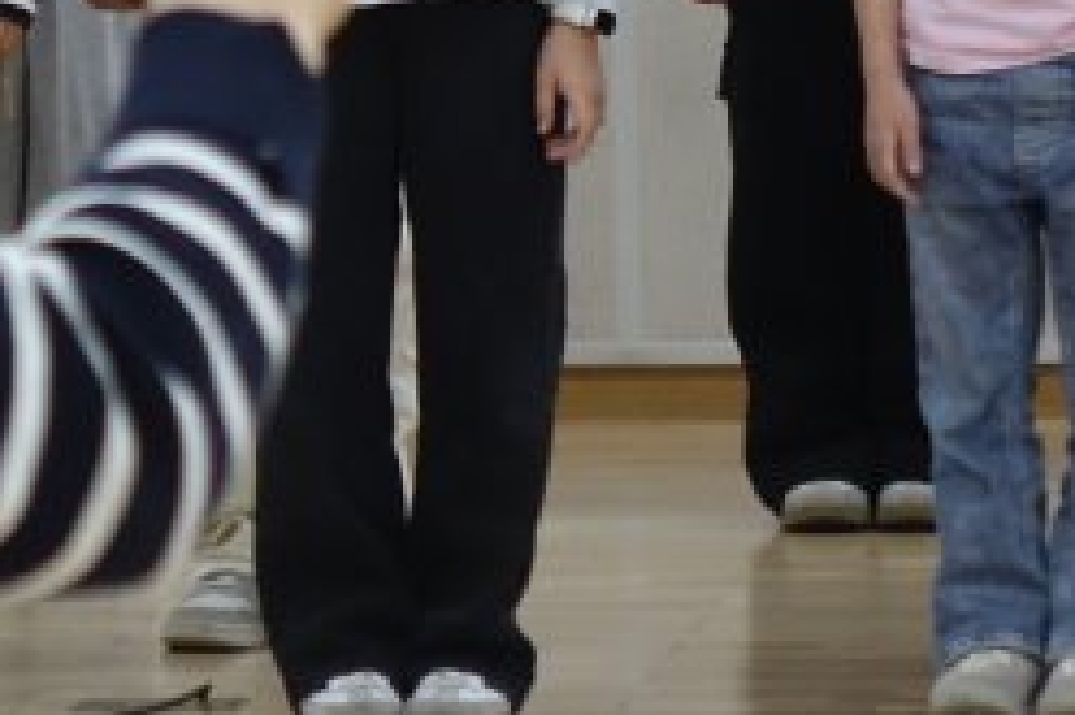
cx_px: -303
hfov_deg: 5.7
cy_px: -15
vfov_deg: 3.8
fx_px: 10802
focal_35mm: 362
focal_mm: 40.95
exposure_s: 1/200
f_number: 2.8
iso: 800
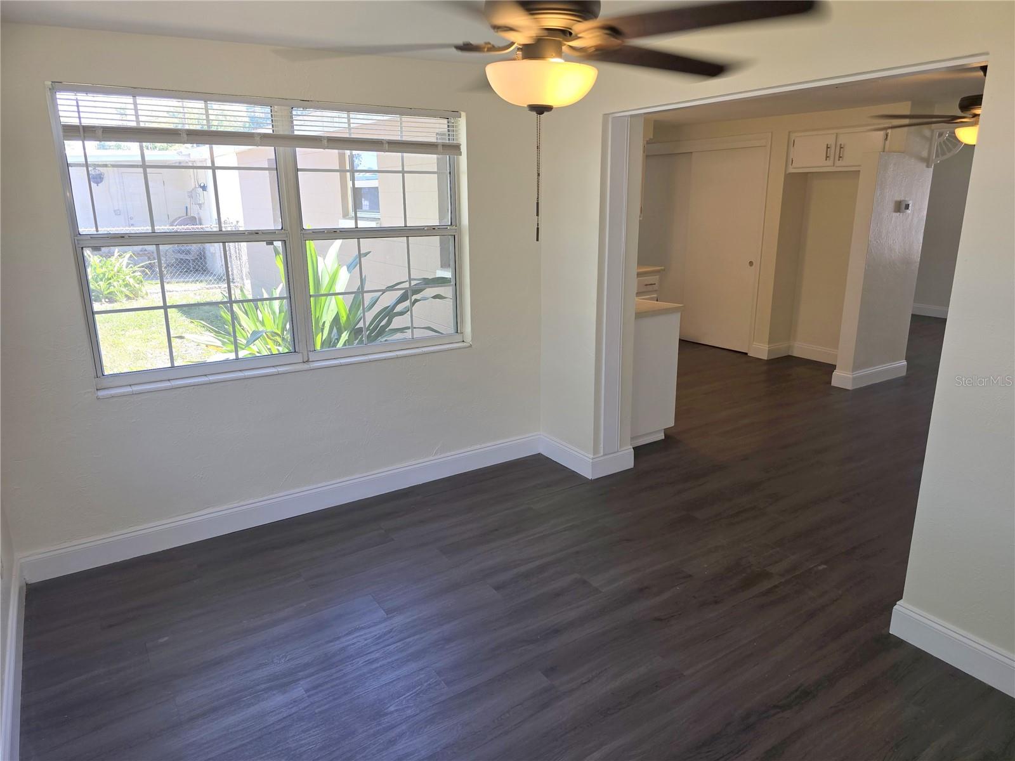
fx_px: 674
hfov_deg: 73.9
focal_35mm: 23
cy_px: 380
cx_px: 508
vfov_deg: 58.9
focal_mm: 6.3
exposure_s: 1/60
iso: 20
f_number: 1.7
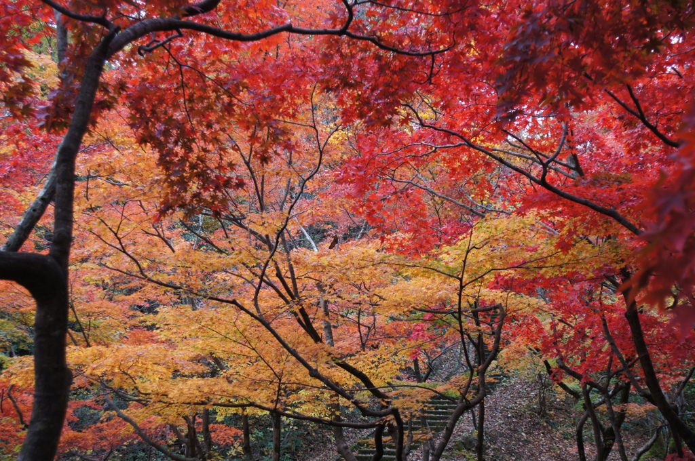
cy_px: 230
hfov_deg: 37.9
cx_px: 348
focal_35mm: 52
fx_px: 1012
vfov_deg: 25.7
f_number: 5
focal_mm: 35
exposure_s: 1/60
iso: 160
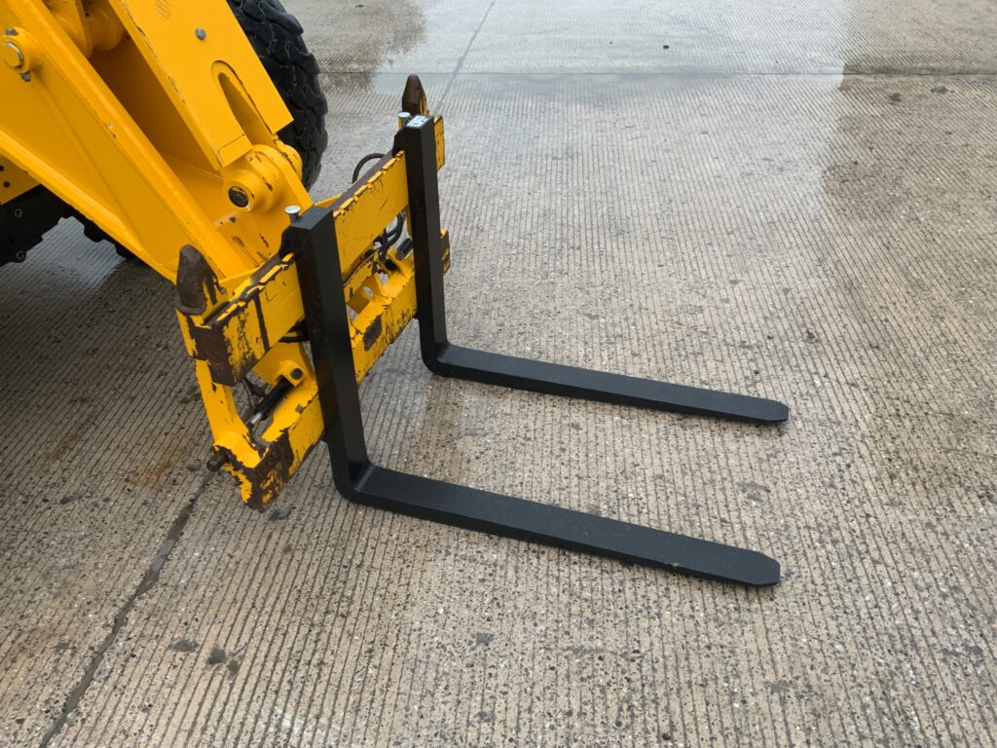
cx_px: 498
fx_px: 835
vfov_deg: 48.2
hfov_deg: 61.7
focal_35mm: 29
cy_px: 374
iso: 25
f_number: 1.8
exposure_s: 1/122
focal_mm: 3
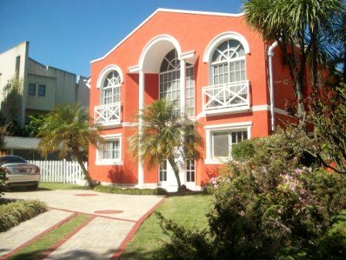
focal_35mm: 35
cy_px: 130
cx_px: 173
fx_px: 350
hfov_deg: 52.6
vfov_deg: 40.7
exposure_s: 1/1000
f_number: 3.1
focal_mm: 6.3
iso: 80
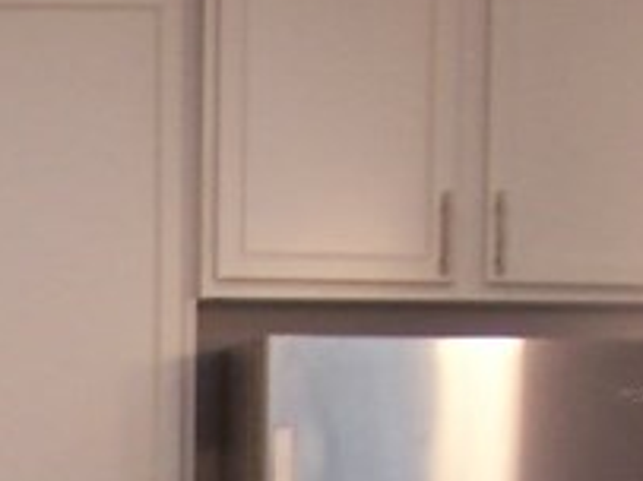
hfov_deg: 10.1
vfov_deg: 7.5
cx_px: -133
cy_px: 911
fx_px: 3564
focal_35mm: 192
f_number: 2.8
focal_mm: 6.3
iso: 80
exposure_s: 1/15
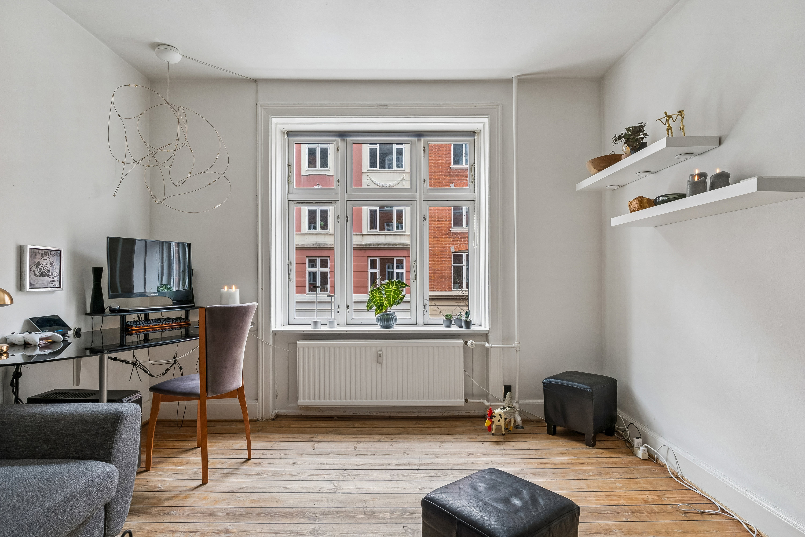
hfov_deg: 85.4
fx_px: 436
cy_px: 268
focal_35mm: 20
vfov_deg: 63.2
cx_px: 402
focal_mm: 13
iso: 250
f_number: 7.1
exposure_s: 1/10
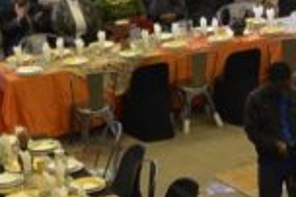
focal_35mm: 162
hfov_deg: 12.0
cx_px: 465
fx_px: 1331
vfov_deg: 8.4
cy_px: 241
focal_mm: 24
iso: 1250
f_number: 3.2
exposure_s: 1/160
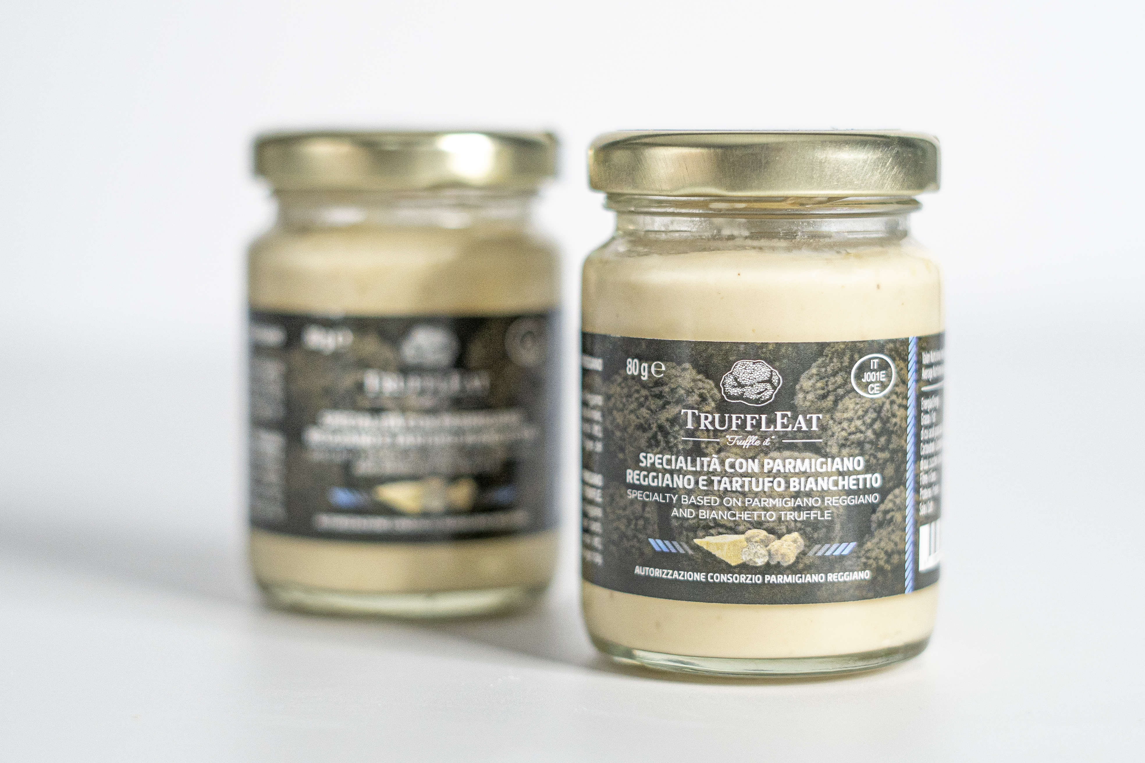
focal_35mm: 75
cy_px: 382
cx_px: 572
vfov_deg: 18.2
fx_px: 2385
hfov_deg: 27.0
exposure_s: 1/125
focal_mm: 50
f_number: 2.5
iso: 1000
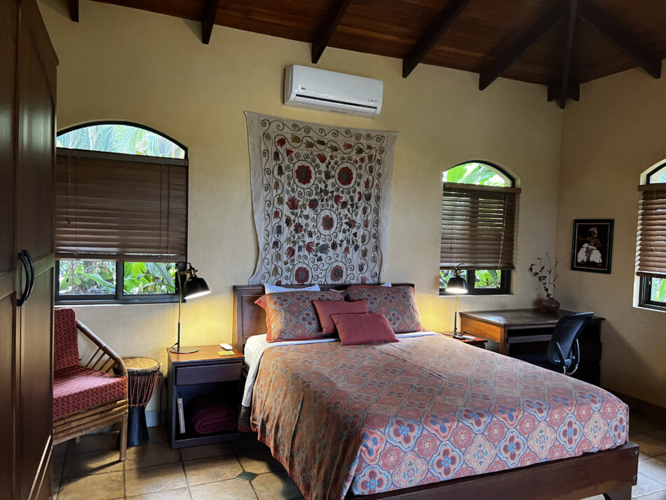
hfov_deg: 67.3
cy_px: 250
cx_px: 333
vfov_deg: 53.1
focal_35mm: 26
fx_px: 500
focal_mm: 5.7
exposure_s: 1/60
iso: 400
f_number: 1.5
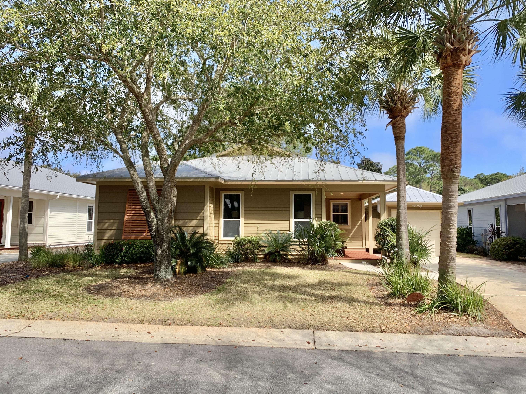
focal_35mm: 26
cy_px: 197
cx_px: 263
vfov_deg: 53.1
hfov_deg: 67.3
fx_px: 395
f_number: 1.8
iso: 25
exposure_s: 1/1054
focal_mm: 4.25
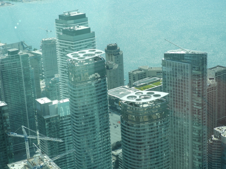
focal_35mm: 80
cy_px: 84
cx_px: 113
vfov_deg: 18.4
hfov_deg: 24.4
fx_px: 522
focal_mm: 14.3
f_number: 4.5
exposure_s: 1/60
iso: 140
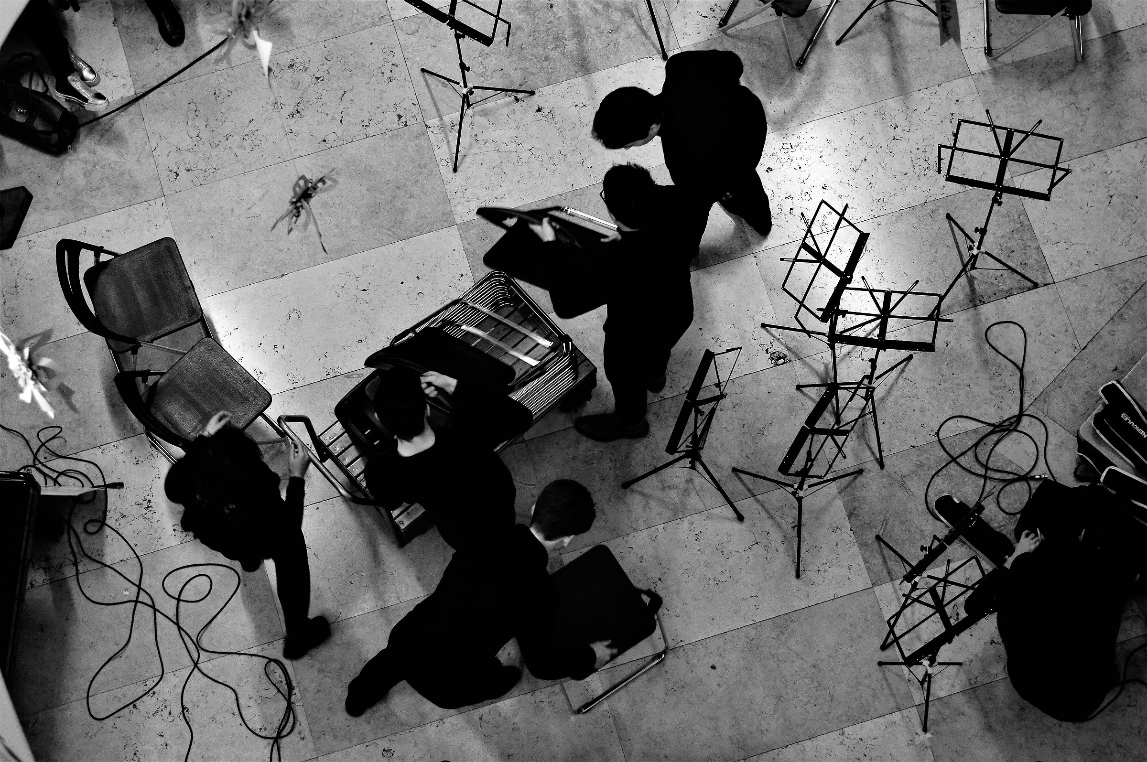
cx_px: 574
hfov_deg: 27.0
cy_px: 381
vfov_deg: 18.1
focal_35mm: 75
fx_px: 2387
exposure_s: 1/60
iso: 400
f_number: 2.2
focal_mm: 50
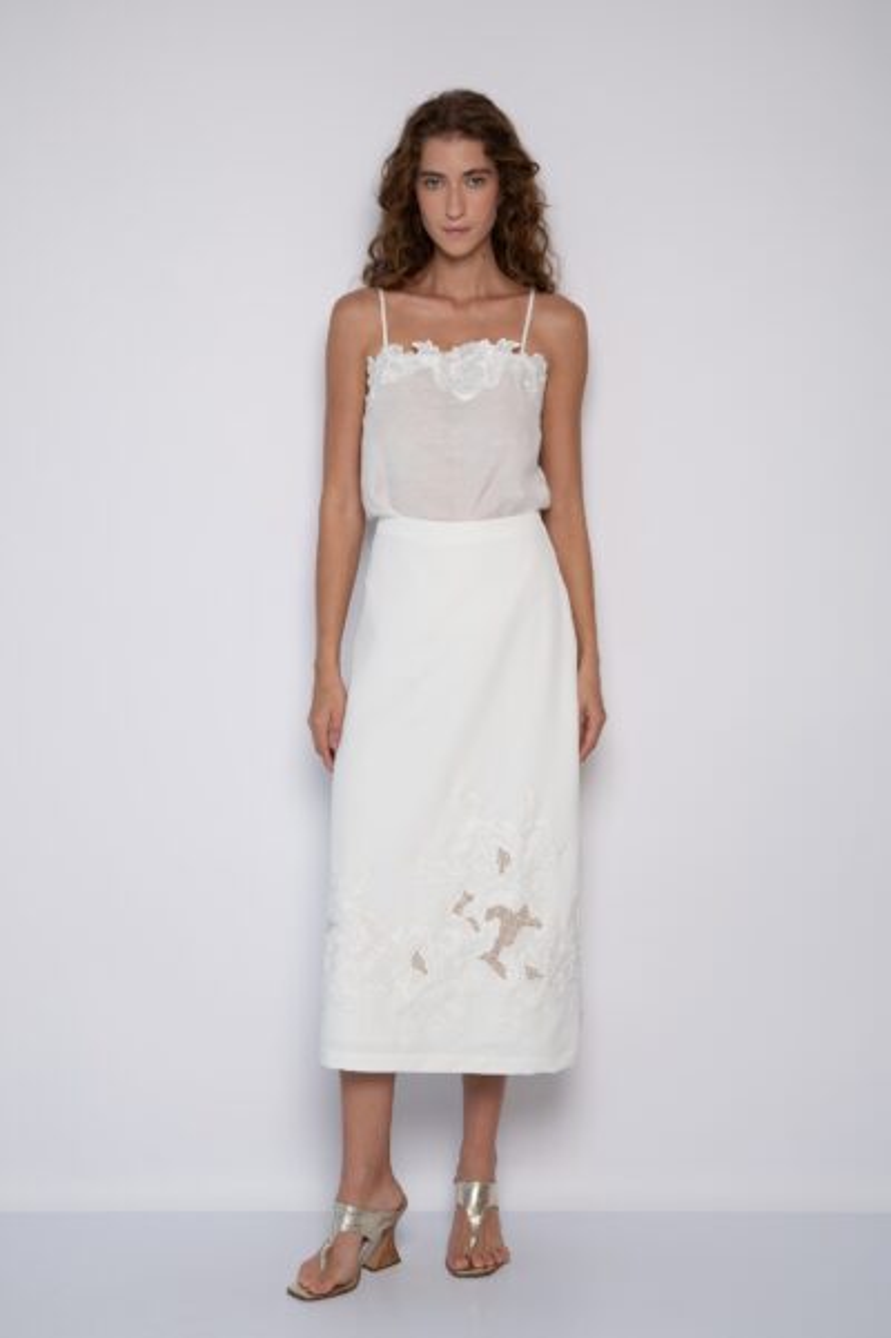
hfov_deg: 26.0
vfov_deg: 38.2
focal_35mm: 52
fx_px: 1933
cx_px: 446
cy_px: 669
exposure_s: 1/160
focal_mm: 52
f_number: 4.5
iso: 250
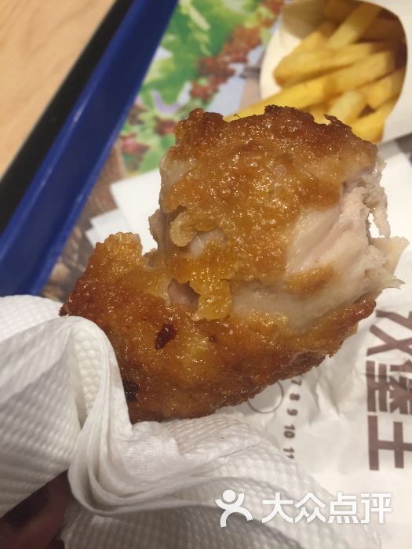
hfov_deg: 48.2
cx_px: 206
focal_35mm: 29
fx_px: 460
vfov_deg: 61.7
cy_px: 274
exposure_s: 1/33
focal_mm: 4.15
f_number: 2.2
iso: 50
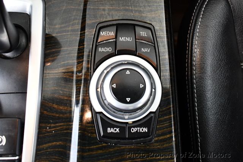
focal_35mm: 36
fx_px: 243
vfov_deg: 36.9
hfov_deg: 53.1
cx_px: 122
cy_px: 81
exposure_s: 1/60
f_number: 3.5
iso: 3200
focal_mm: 18
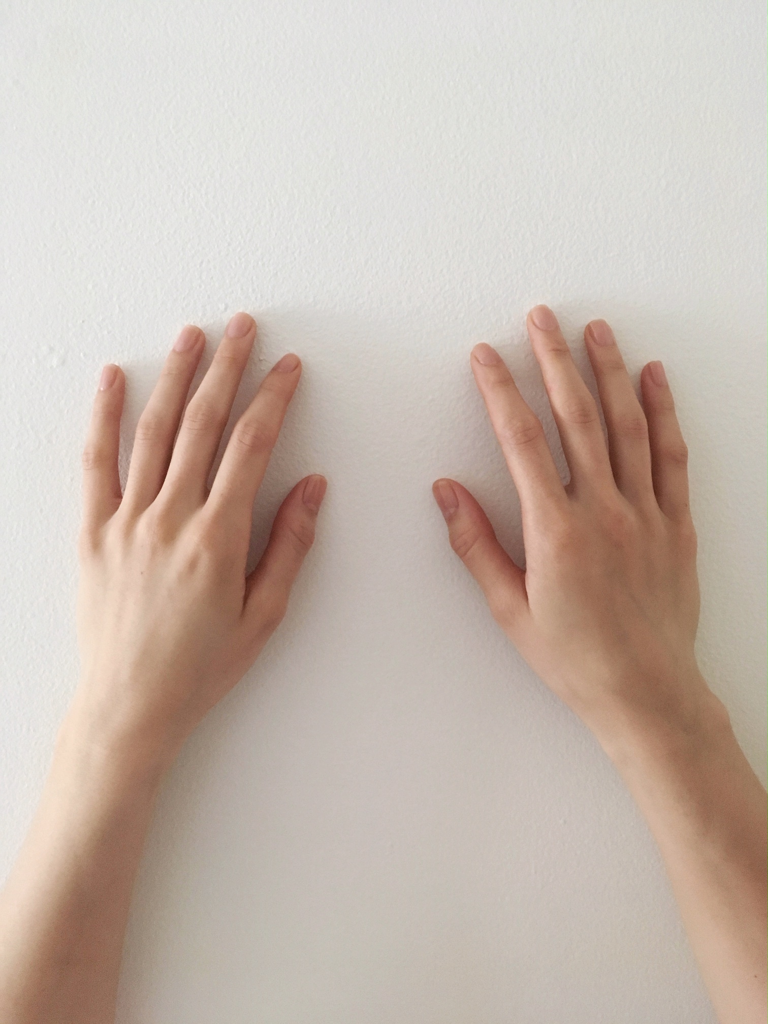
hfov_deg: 48.2
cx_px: 384
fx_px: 858
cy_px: 512
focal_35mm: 29
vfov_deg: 61.7
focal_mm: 4.15
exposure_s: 1/15
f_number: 2.2
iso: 400
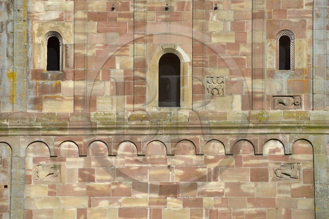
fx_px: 1826
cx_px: 164
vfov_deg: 6.9
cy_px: 110
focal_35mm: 200
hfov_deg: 10.3
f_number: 10
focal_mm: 200
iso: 200
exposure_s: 1/250
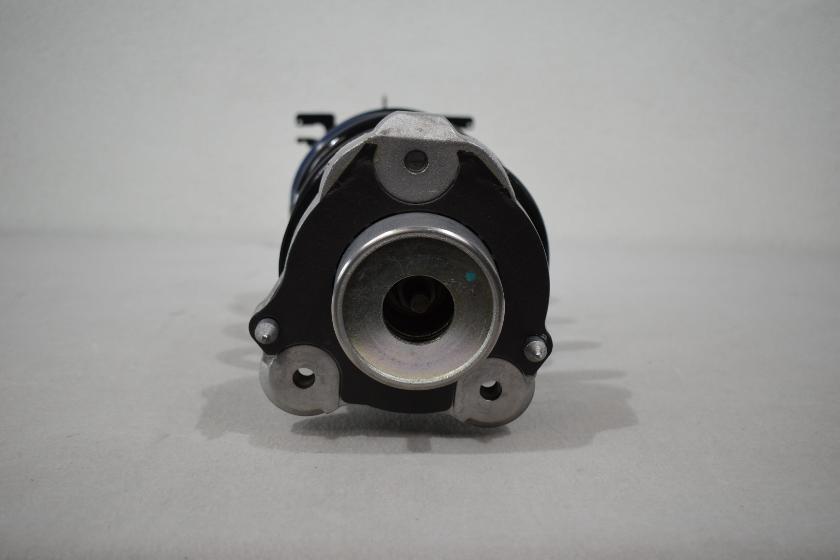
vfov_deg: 34.2
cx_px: 420
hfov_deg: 49.6
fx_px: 910
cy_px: 280
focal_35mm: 39
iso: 560
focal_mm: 26
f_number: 4
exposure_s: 1/250
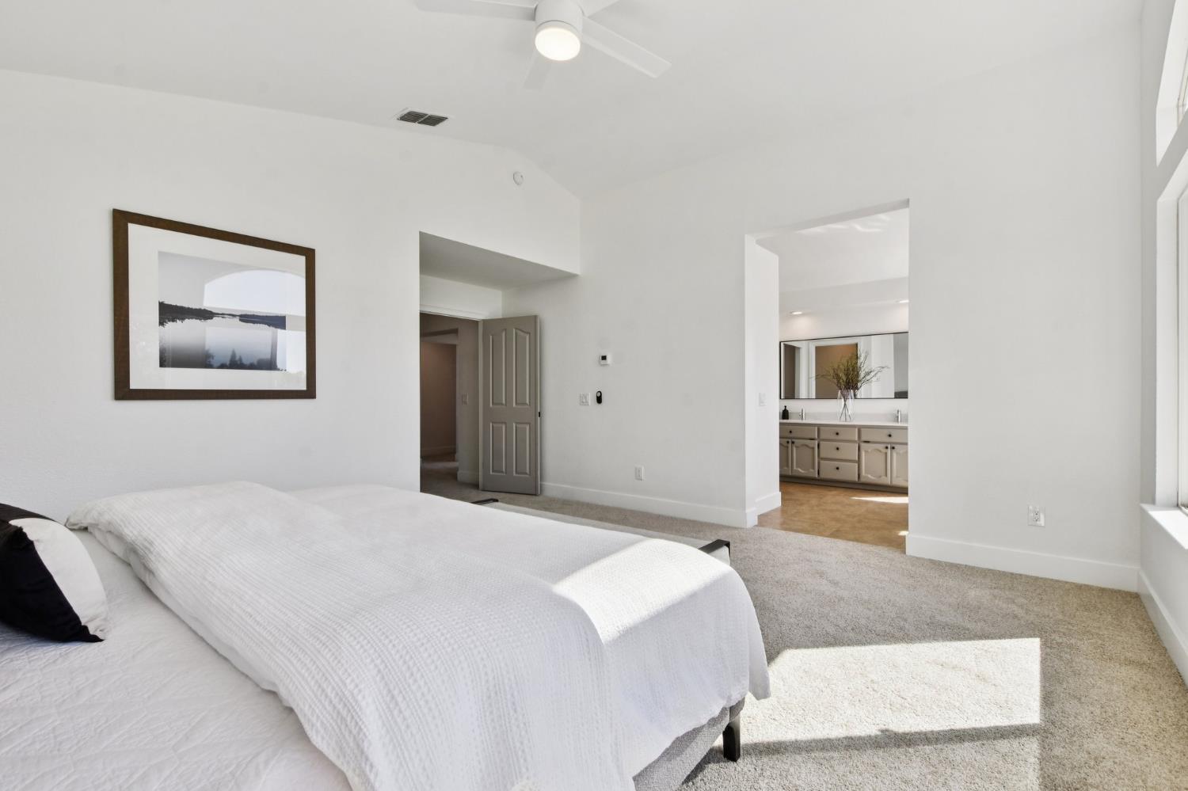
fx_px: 495
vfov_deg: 77.3
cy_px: 396
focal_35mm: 15
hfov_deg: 100.4
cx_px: 594
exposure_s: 1/100
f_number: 8
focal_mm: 10
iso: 100
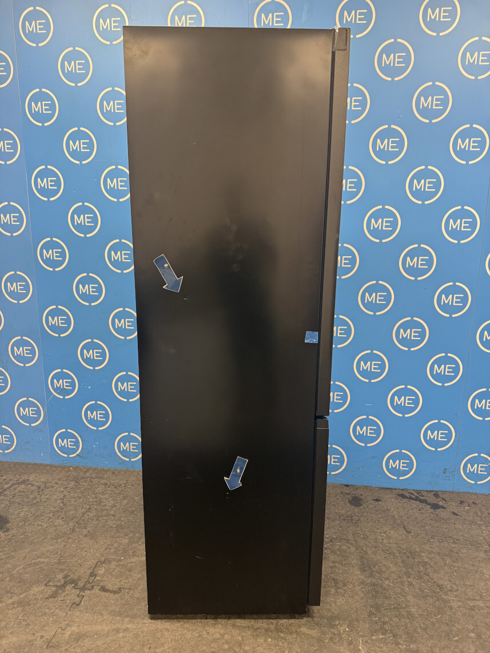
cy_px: 326
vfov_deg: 71.6
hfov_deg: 56.8
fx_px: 453
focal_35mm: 24
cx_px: 245
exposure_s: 1/50
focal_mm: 6.76
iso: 200
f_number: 1.78
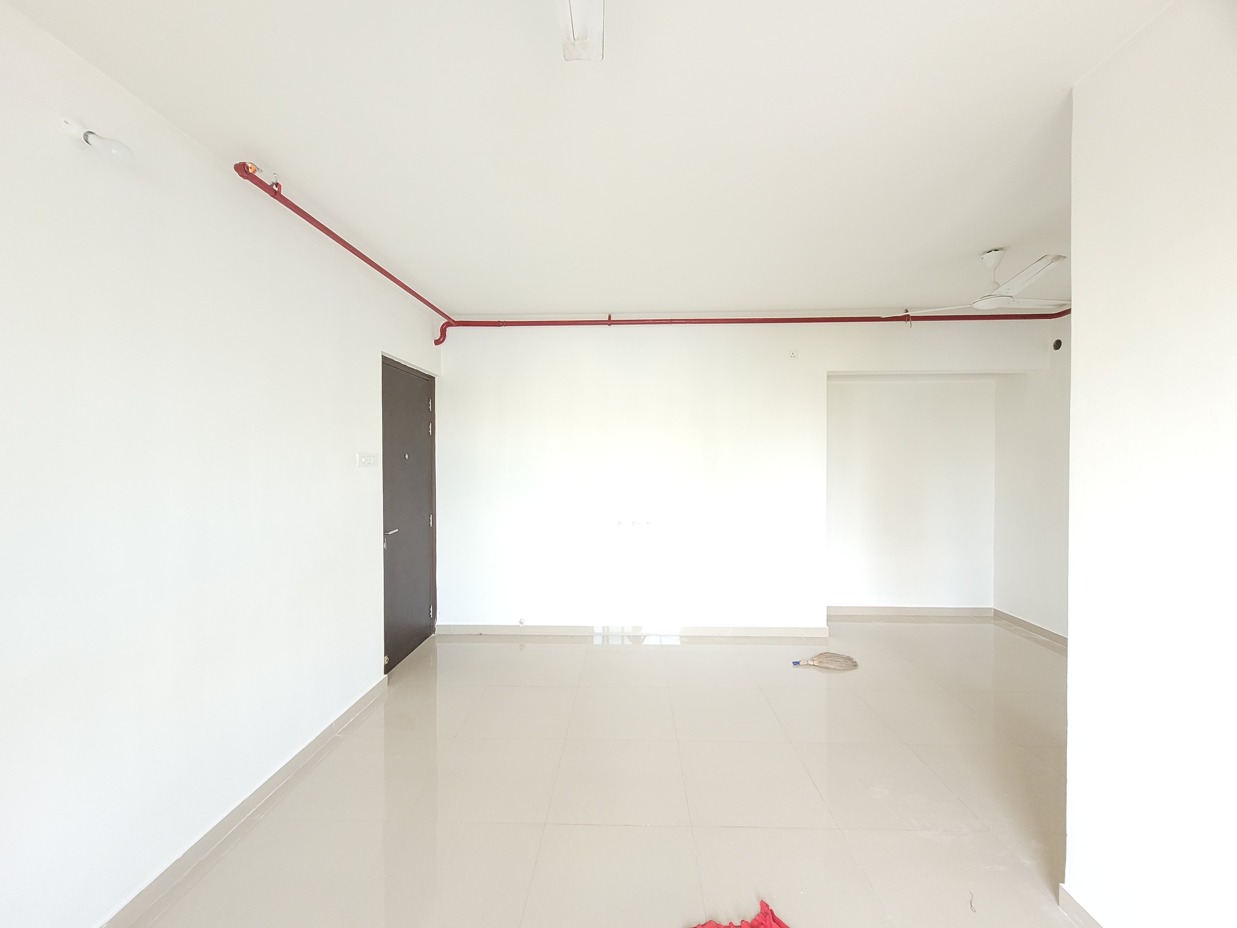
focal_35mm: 13
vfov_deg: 89.9
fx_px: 465
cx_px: 618
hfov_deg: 106.2
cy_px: 464
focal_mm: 1.74
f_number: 2.2
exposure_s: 1/50
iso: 200
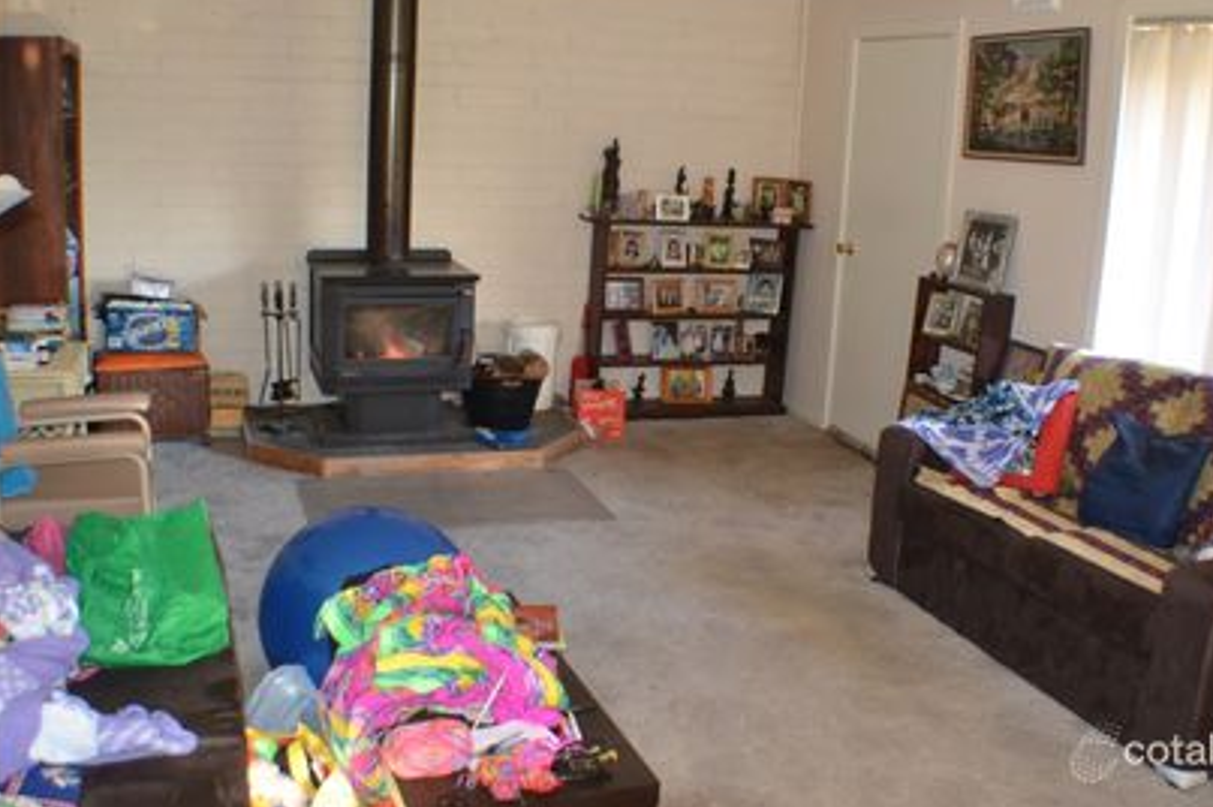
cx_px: 605
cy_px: 342
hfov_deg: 46.4
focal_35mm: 42
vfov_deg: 31.8
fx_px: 1414
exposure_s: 1/60
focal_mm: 24
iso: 2500
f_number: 4
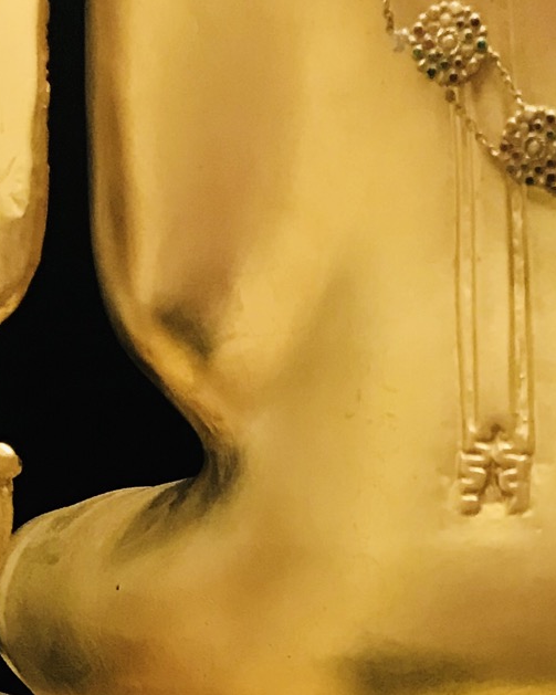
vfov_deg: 20.8
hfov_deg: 16.7
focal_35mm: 89
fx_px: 1831
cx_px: 611
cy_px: 688
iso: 80
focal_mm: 3.99
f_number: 1.8
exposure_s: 1/17
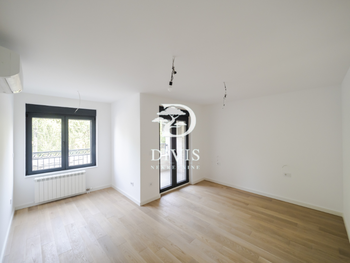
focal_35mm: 14
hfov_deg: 102.1
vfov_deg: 85.7
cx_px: 175
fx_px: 142
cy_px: 132
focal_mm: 7
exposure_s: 1/60
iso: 400
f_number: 4
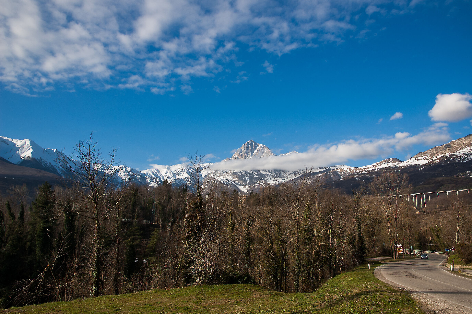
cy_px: 157
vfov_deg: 50.3
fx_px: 334
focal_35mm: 26
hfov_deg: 70.5
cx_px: 236
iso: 200
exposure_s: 1/640
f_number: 5.6
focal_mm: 17
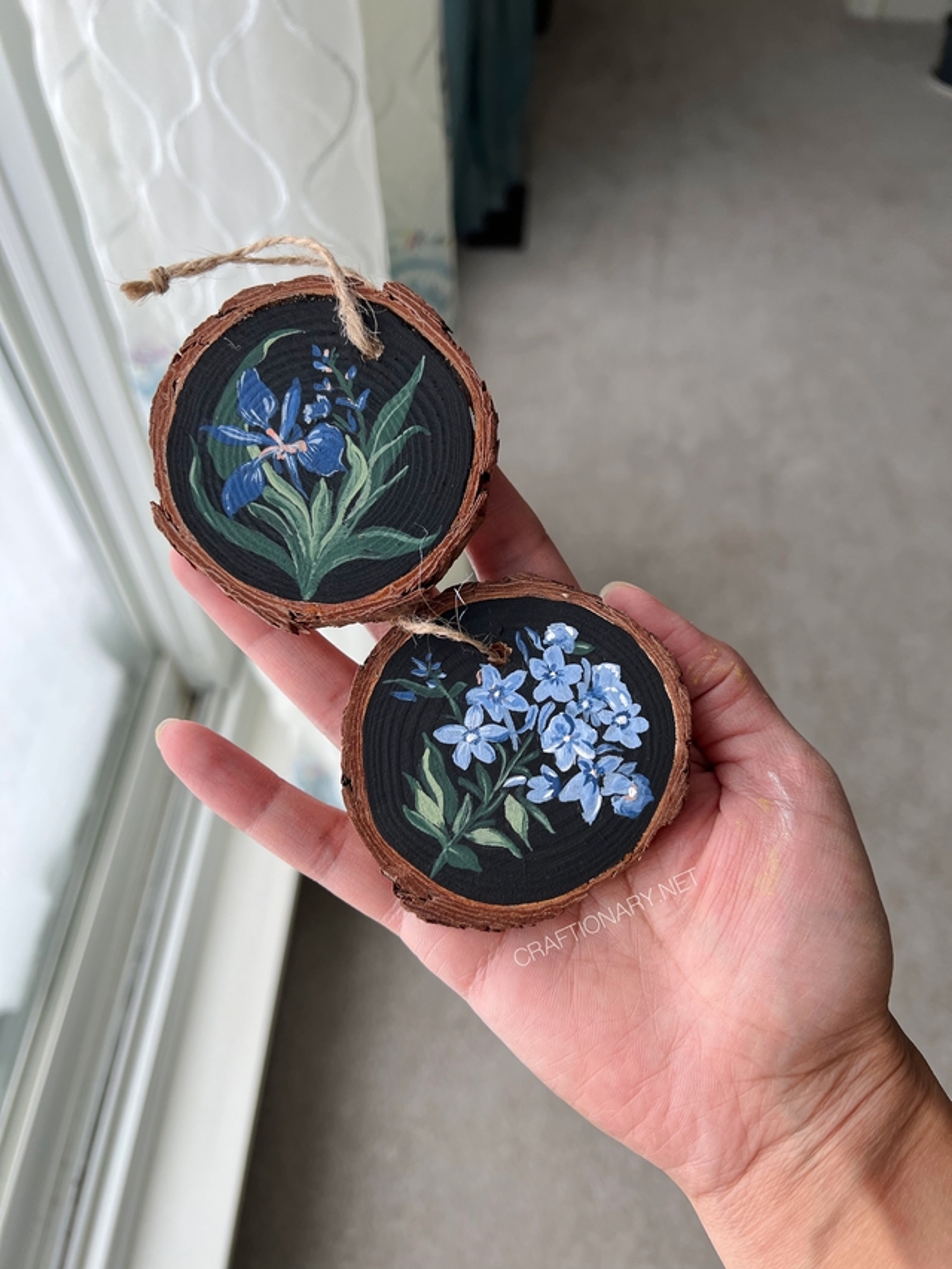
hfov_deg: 53.1
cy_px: 634
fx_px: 953
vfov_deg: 67.3
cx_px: 476
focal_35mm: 26
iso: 40
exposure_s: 1/241
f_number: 1.5
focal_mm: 5.7
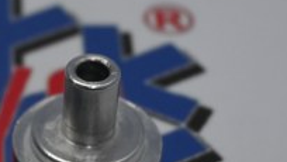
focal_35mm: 146
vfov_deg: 8.3
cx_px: 15
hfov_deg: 14.5
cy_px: 125
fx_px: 1110
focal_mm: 31.5
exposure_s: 1/125
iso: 500
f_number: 5
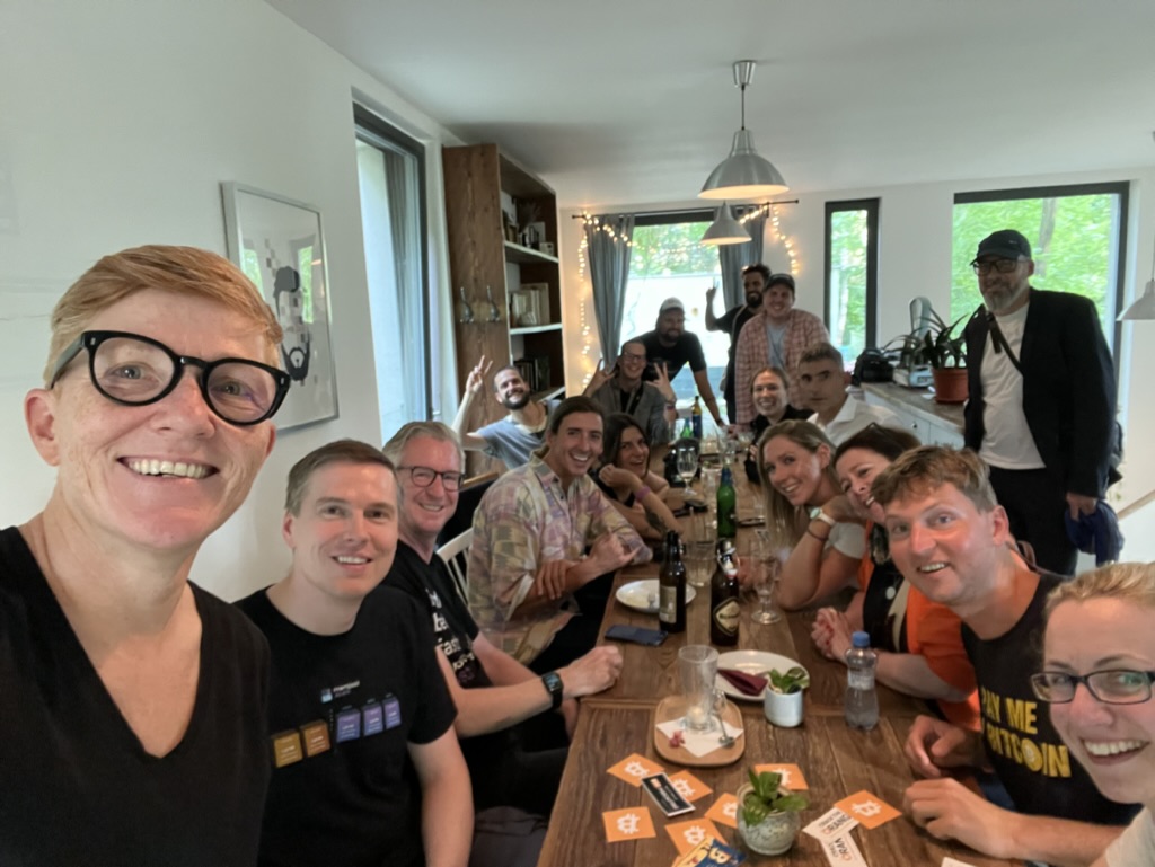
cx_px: 578
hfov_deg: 73.9
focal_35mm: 23
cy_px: 434
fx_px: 768
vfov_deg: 58.9
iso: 500
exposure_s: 1/25
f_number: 2.2
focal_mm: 2.71
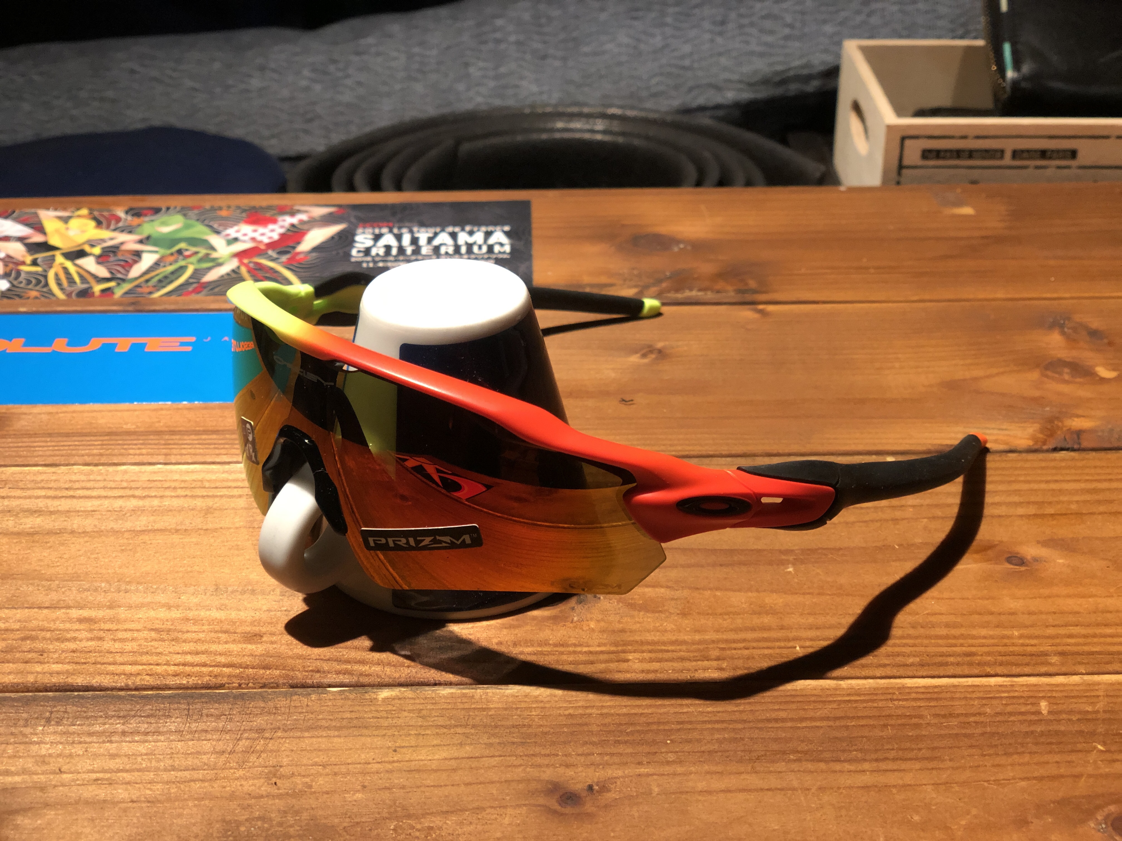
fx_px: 1685
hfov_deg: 36.8
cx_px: 561
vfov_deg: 28.0
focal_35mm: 52
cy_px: 420
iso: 125
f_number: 2.4
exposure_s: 1/50
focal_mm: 6
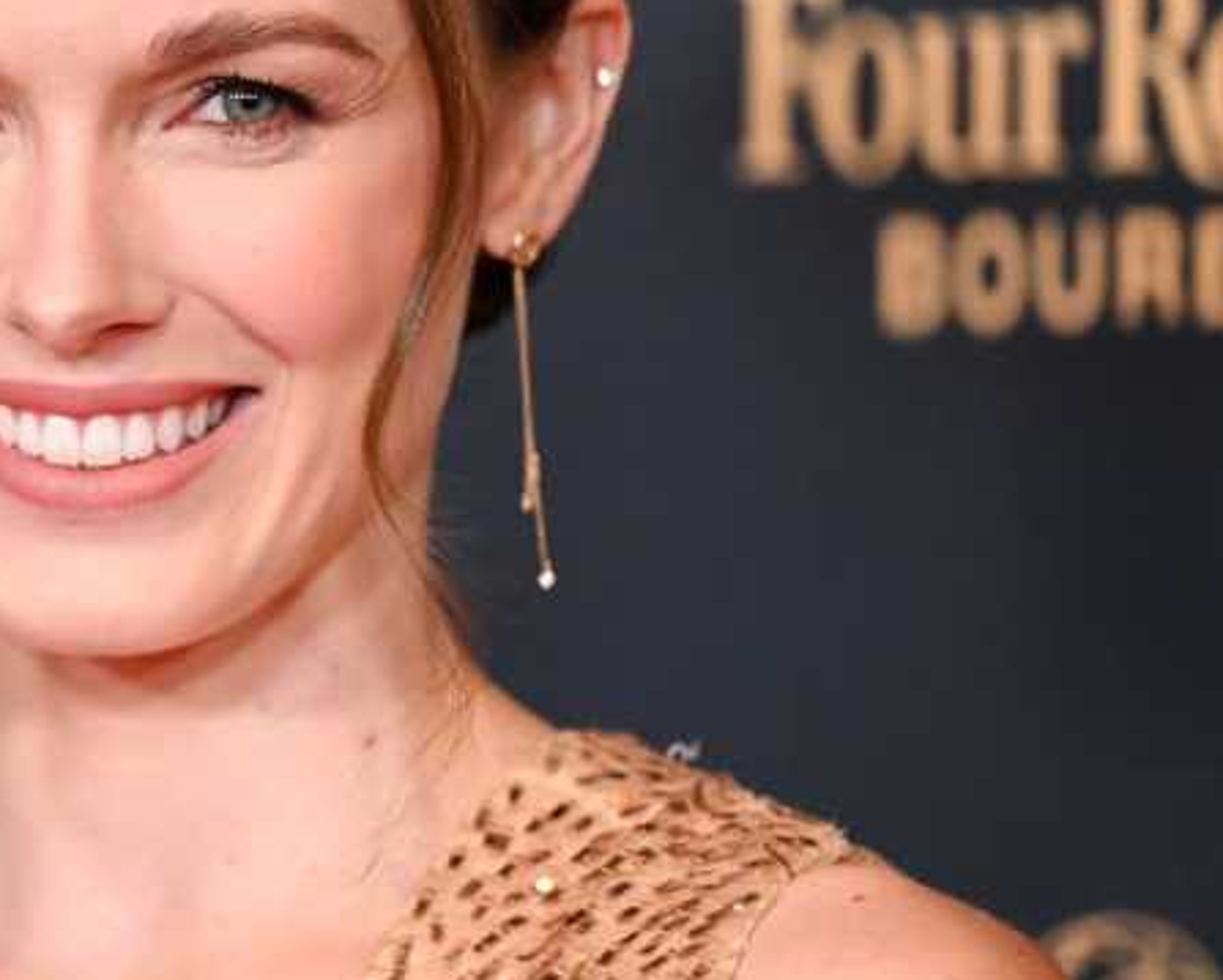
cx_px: 120
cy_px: 308
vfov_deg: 3.3
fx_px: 17020
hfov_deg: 4.1
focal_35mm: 470
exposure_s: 1/1000
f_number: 2.8
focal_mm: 200
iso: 4000
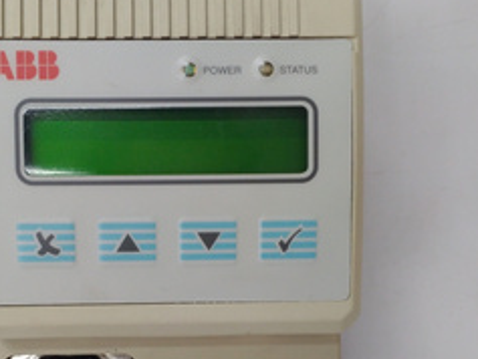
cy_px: 269
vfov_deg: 25.4
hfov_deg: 33.6
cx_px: 173
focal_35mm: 57
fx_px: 787
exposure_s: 1/33
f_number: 2
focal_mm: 3.79
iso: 128
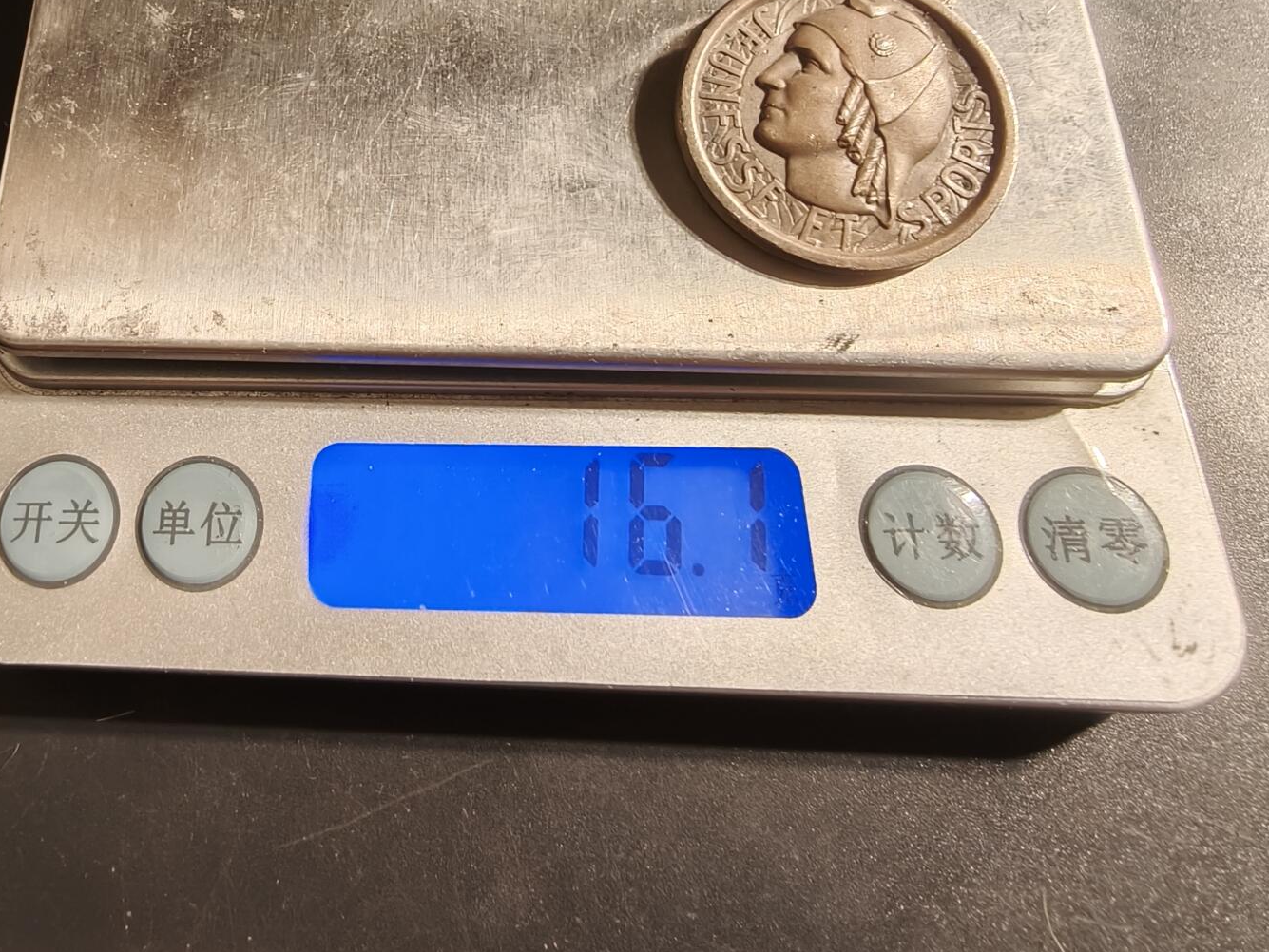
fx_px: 1137
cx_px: 636
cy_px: 465
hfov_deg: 58.3
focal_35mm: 31
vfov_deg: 45.5
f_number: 2
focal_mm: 2.32
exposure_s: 1/50
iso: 160
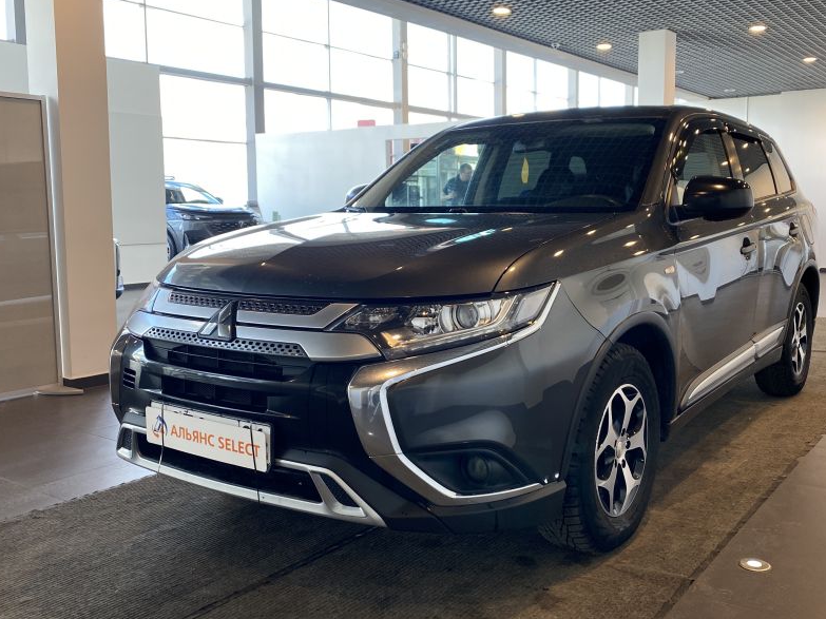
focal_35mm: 34
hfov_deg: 53.7
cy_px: 283
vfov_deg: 41.7
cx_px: 478
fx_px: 811
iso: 64
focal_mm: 4.25
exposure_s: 1/100
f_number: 1.8
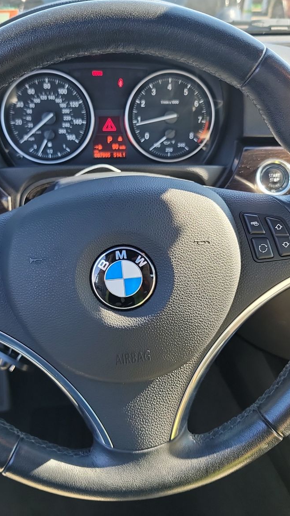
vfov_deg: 55.3
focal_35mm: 36
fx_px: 492
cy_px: 250
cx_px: 119
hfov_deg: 32.8
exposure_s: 1/59
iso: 81
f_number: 1.8
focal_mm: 6.7
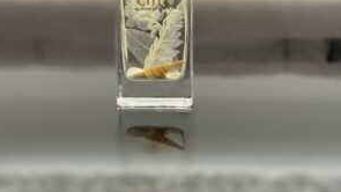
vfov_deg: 16.7
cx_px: 169
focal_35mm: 71
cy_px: 13
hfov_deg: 29.7
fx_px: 642
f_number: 1.78
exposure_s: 1/50
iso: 100
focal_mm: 6.76
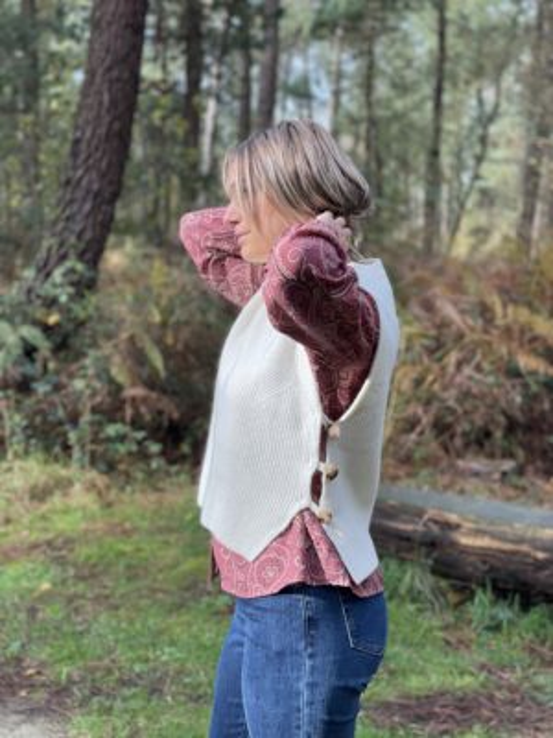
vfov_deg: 36.8
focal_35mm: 52
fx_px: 1108
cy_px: 369
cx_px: 276
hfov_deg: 28.0
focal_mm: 6
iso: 25
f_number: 2
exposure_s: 1/166
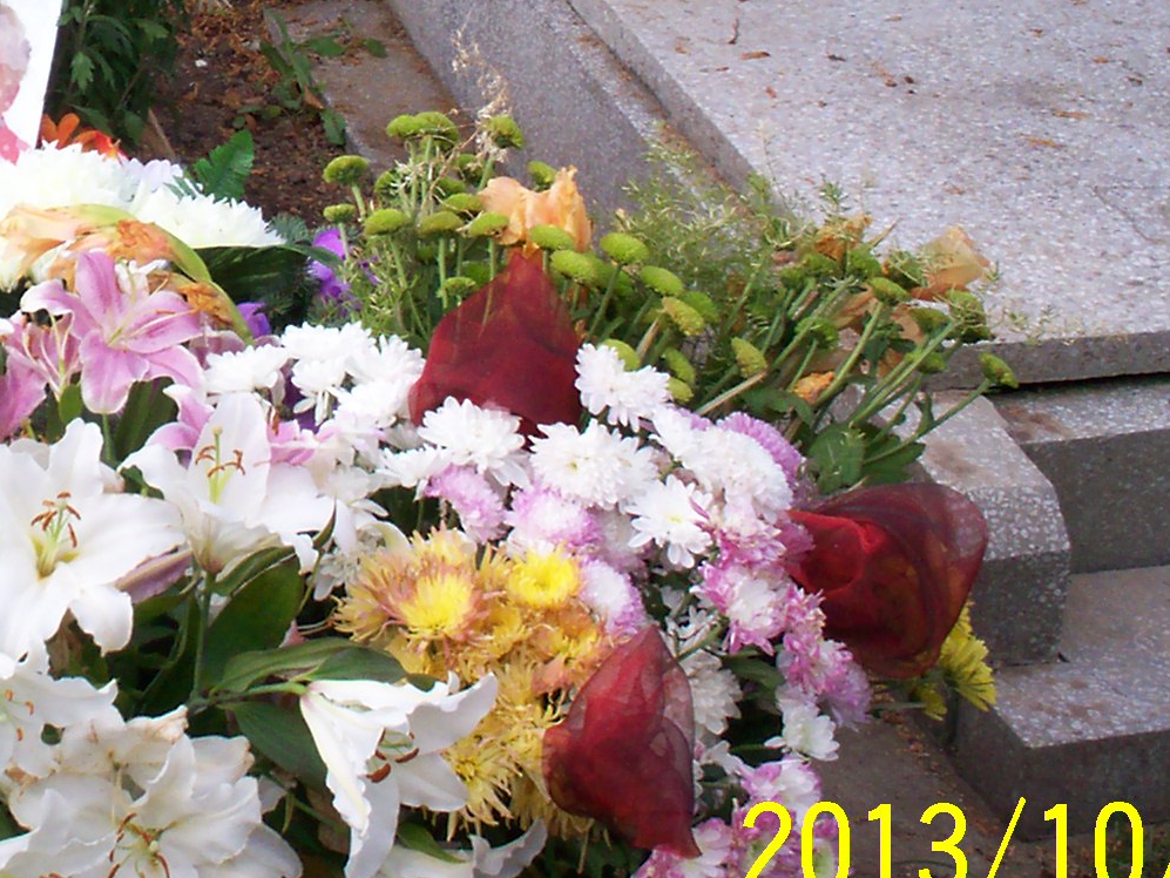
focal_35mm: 93
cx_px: -36
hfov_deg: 20.3
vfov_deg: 15.6
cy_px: 13
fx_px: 3144
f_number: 4.5
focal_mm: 6
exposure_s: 1/106
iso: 100
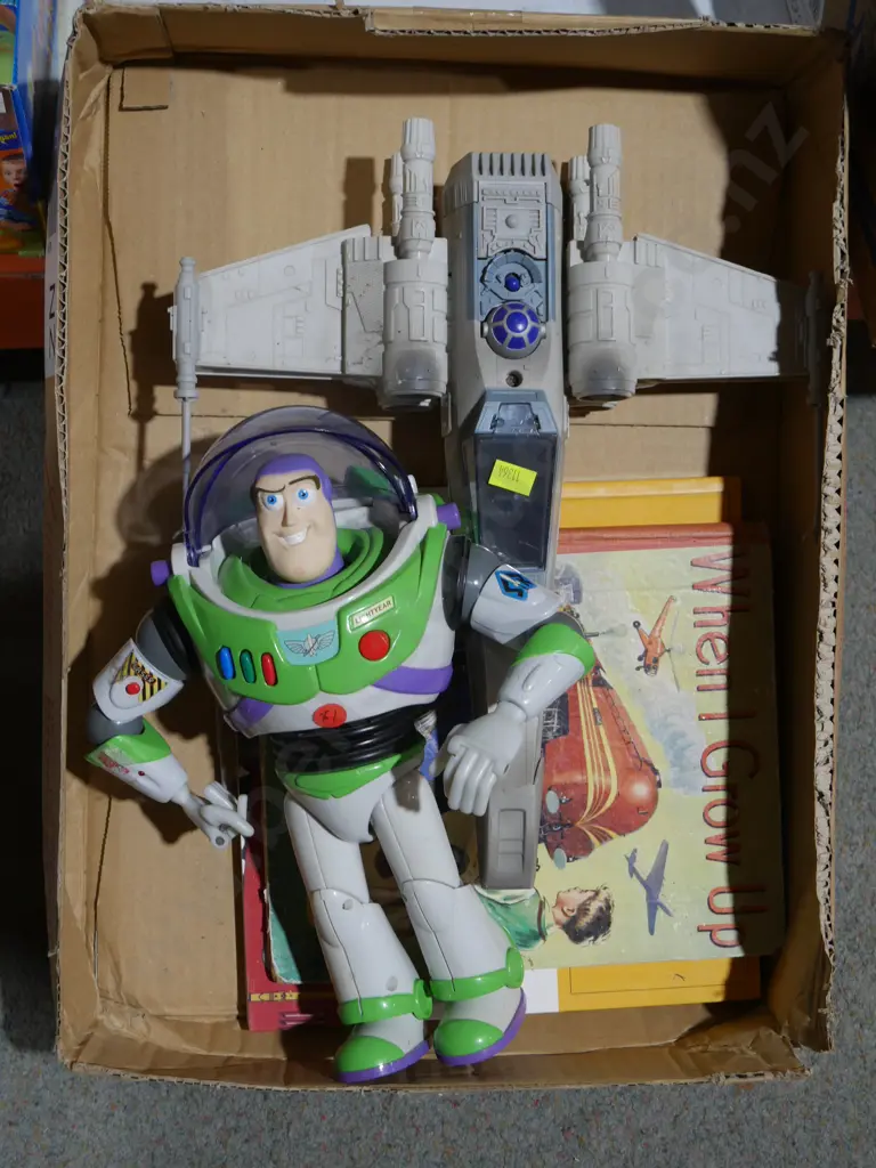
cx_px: 438
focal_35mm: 52
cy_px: 584
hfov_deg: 28.0
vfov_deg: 36.8
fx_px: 1755
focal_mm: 26
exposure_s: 1/60
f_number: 5.6
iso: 500
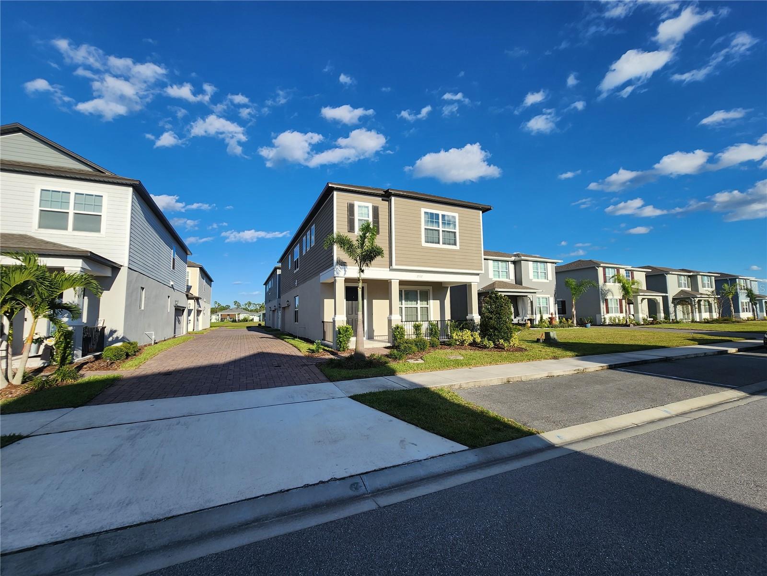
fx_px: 288
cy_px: 288
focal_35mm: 13
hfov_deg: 106.2
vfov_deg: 89.9
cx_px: 384
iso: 50
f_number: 2.2
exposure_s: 1/1973
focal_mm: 2.2
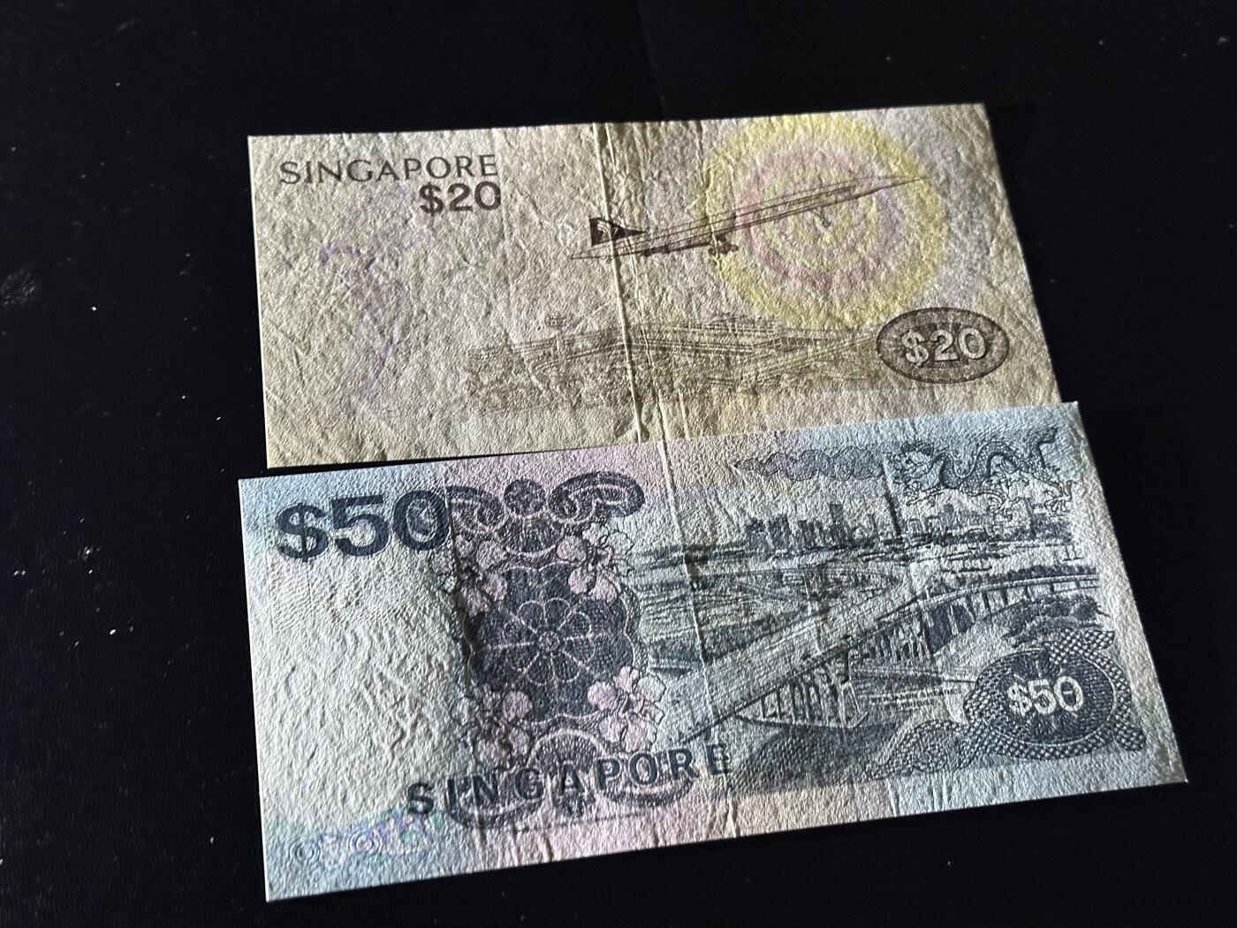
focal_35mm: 48
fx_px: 1715
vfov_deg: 30.3
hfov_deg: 39.7
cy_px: 464
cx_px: 618
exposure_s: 1/33
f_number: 1.78
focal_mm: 6.86
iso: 400
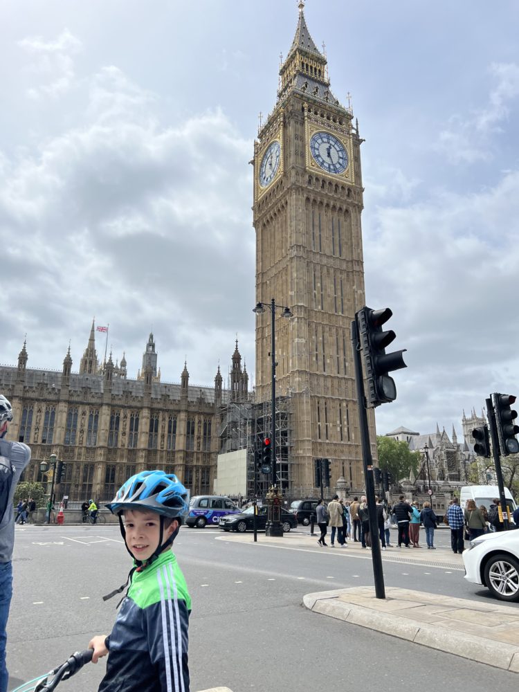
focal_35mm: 26
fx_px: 520
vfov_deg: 67.3
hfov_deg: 53.1
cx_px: 260
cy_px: 346
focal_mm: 5.7
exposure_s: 1/8696
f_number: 1.5
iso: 50
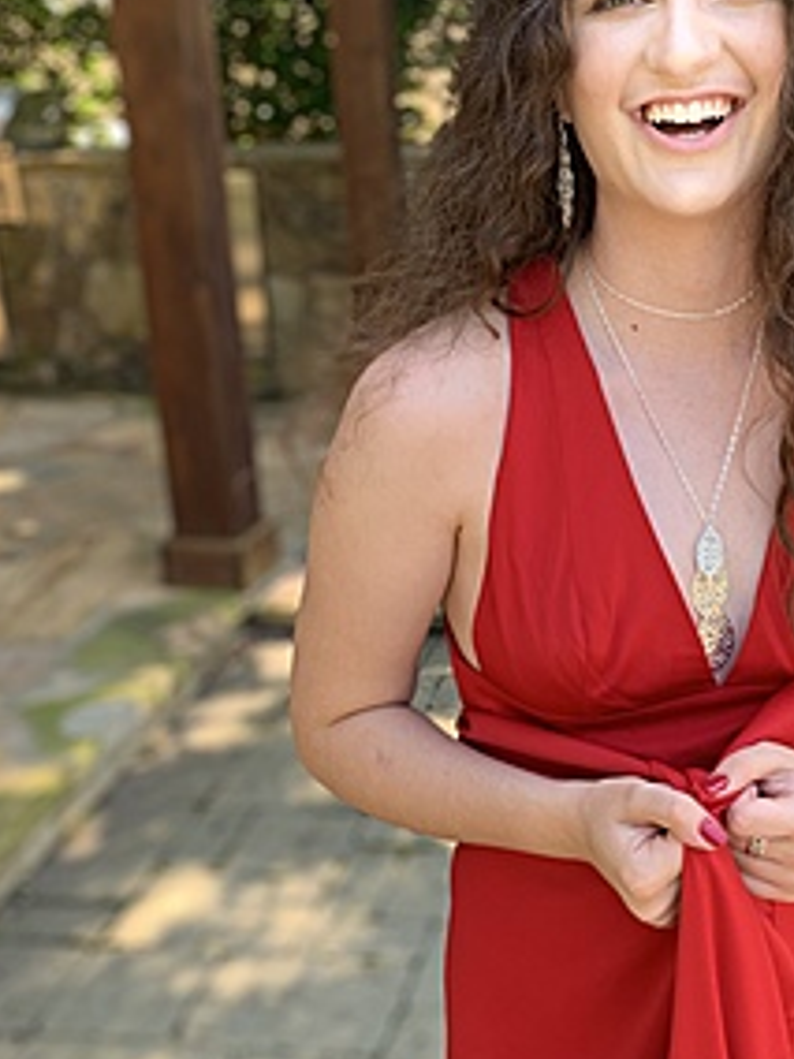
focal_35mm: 44
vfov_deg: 42.9
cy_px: 515
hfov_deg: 31.8
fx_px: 1346
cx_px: 660
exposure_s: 1/122
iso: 25
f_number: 1.8
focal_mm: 4.25
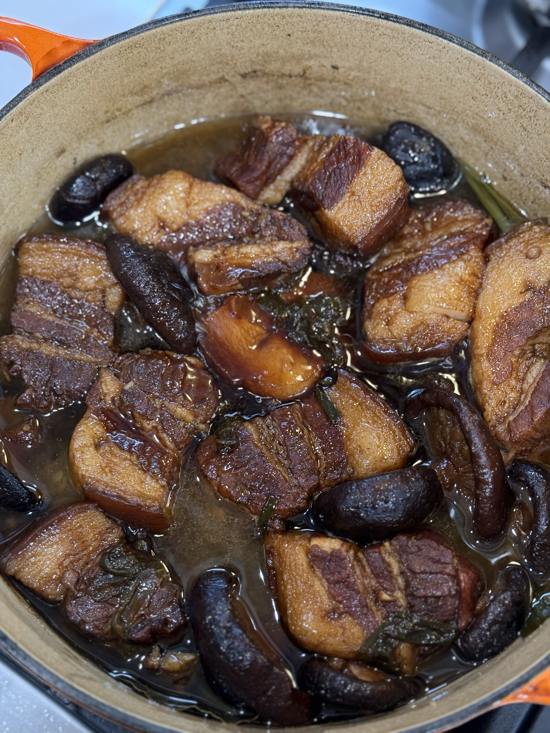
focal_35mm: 48
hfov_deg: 30.3
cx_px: 275
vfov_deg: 39.7
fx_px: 1017
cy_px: 366
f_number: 1.78
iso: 250
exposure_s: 1/40
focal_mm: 6.76
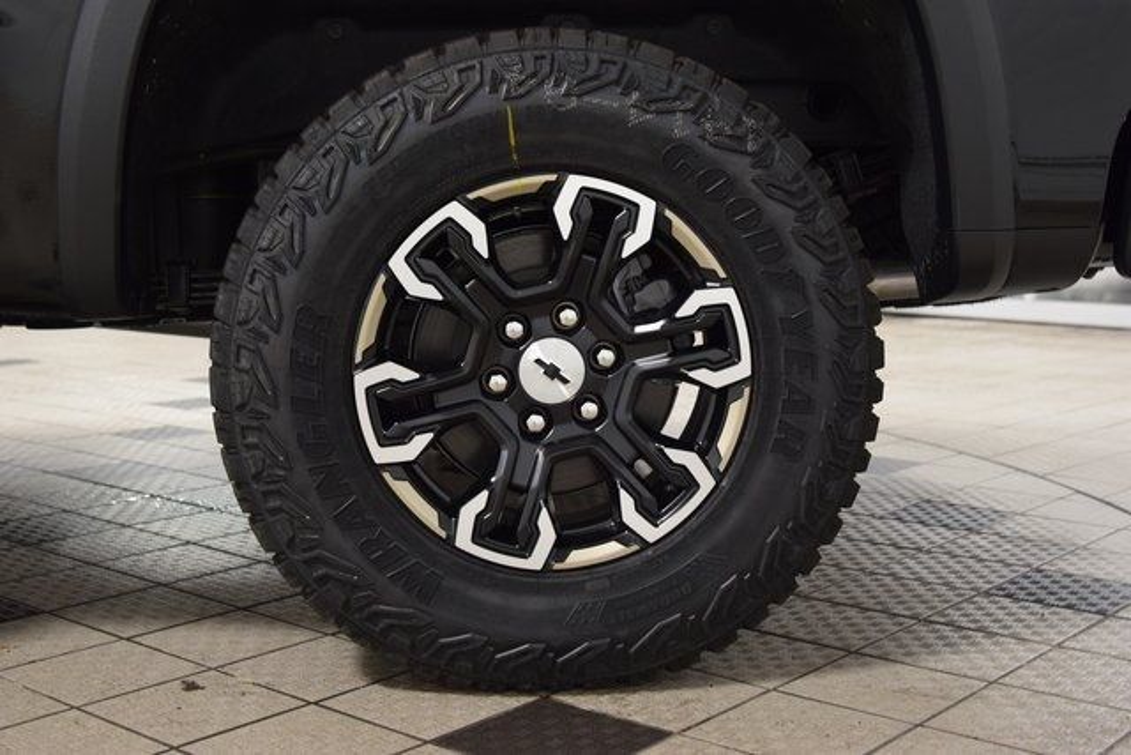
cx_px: 566
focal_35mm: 48
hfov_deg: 41.1
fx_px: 1508
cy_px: 378
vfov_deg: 28.1
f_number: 3.5
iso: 1600
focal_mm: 32
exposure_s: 1/60
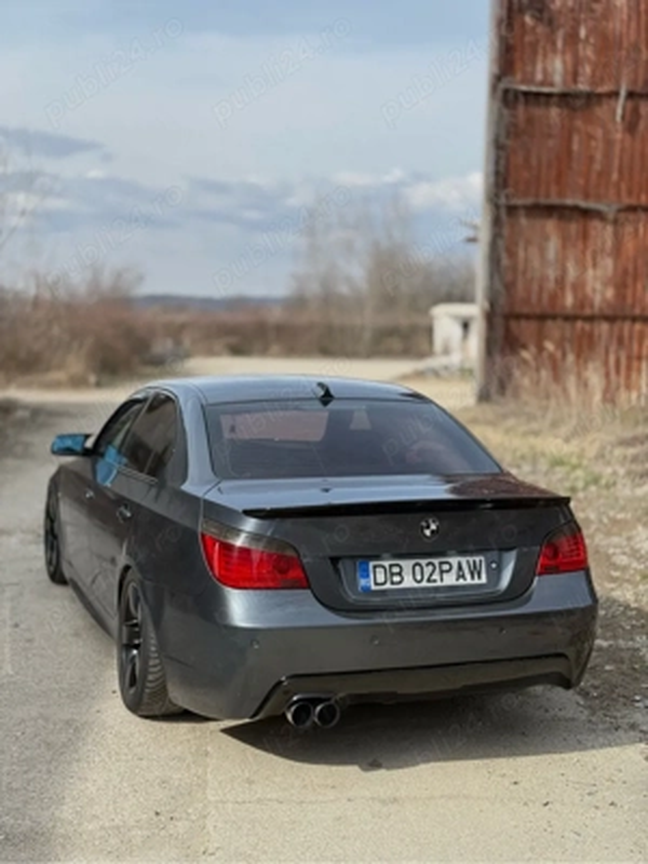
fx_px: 1198
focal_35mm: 48
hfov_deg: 30.3
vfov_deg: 39.7
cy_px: 432
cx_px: 324
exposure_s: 1/1754
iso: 100
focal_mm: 6.76
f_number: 1.78
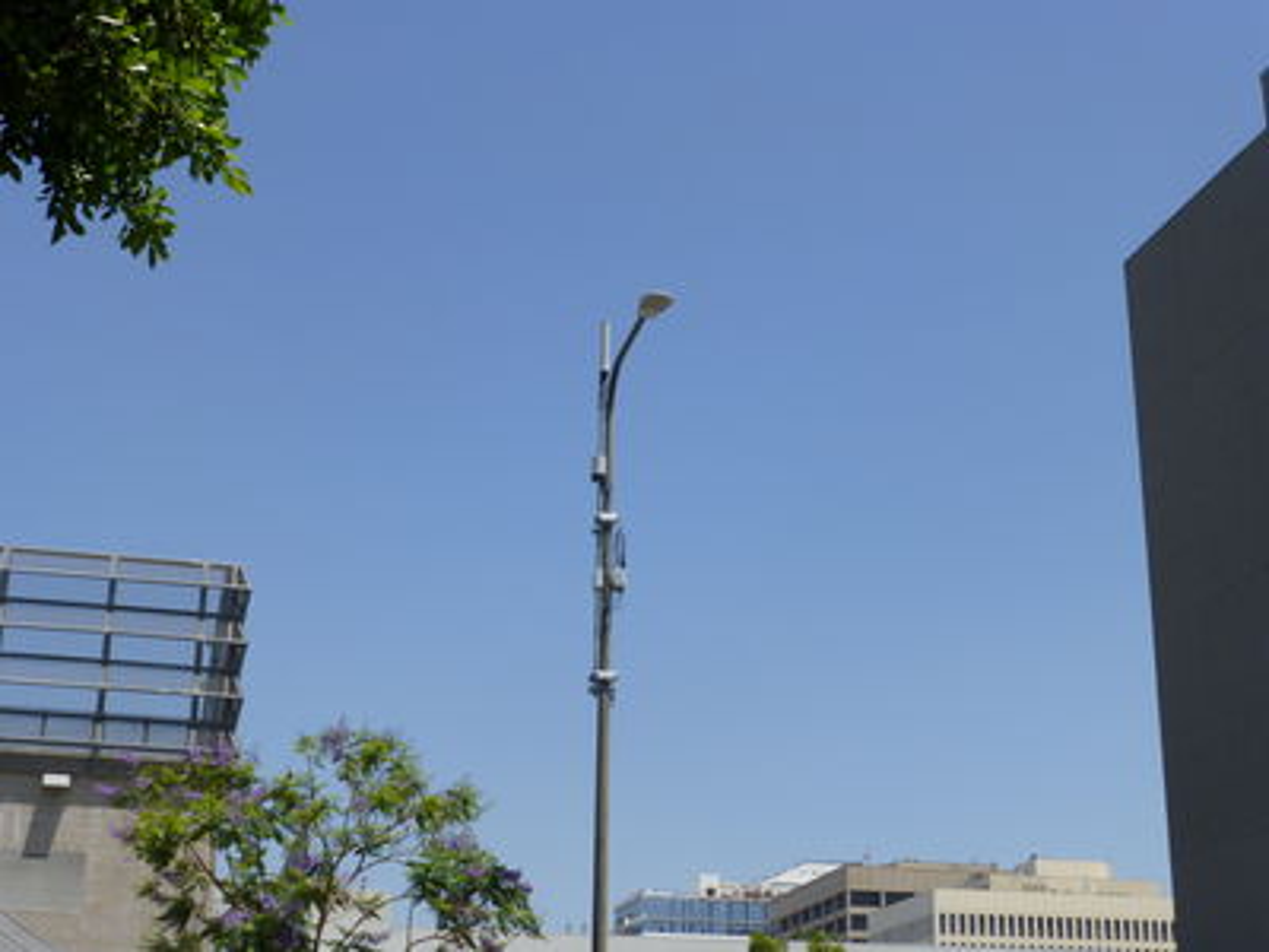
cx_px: 634
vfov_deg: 27.0
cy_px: 476
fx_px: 1980
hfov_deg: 35.5
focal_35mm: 54
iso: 100
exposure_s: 1/800
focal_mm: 9.7
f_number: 4.6
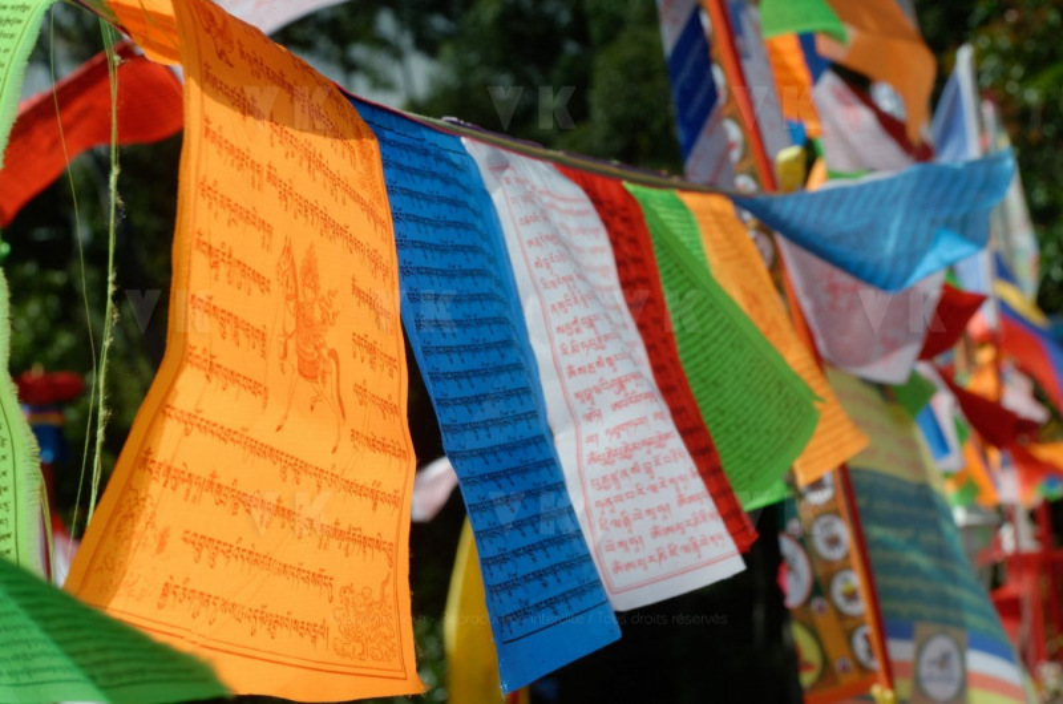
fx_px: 3315
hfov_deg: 18.2
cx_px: 532
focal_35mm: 112
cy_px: 352
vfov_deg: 12.1
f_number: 14
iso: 125
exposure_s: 1/160
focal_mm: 75
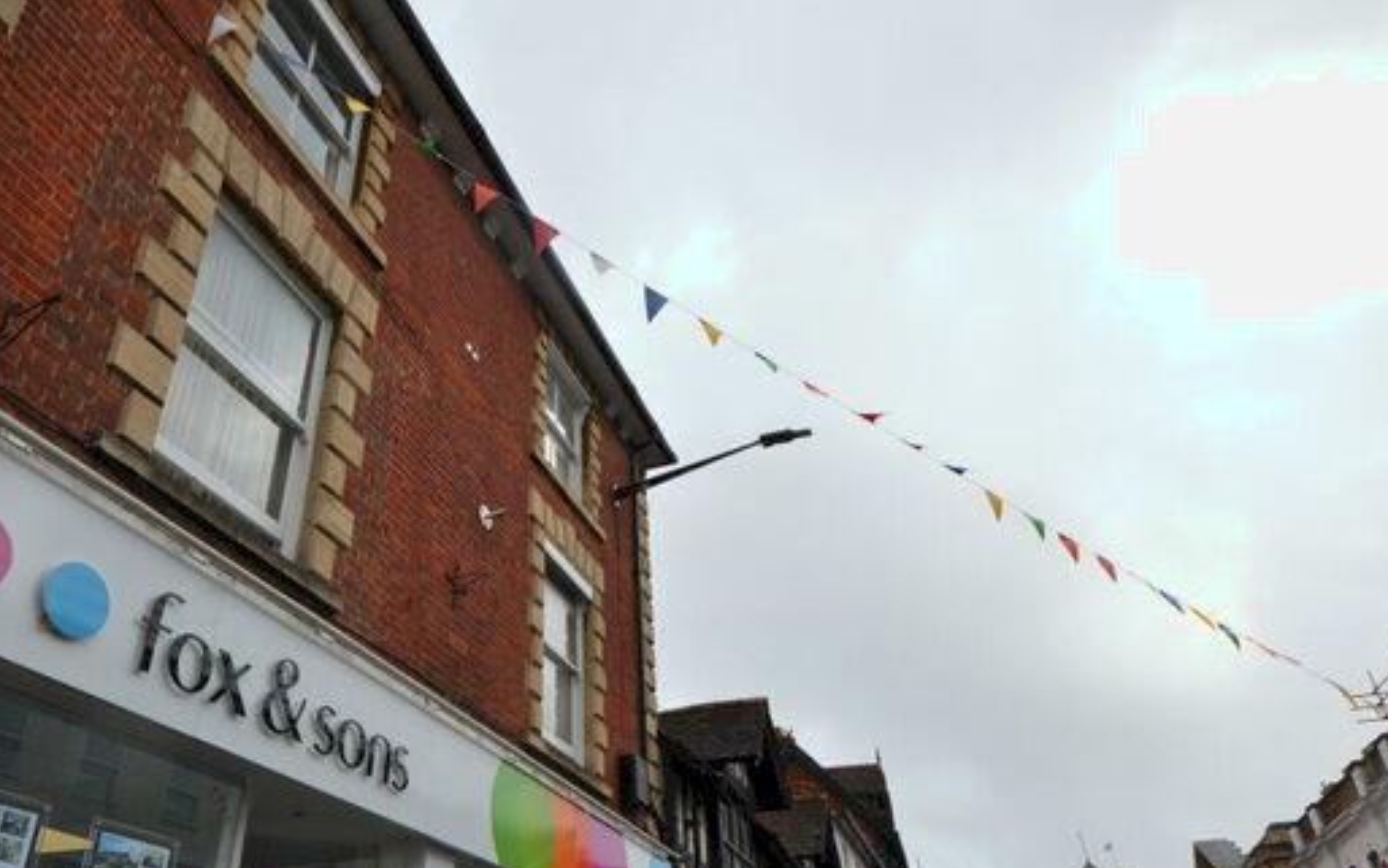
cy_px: 541
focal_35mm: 25
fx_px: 946
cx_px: 576
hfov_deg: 72.0
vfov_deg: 48.9
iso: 100
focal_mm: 12
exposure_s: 1/250
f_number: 8
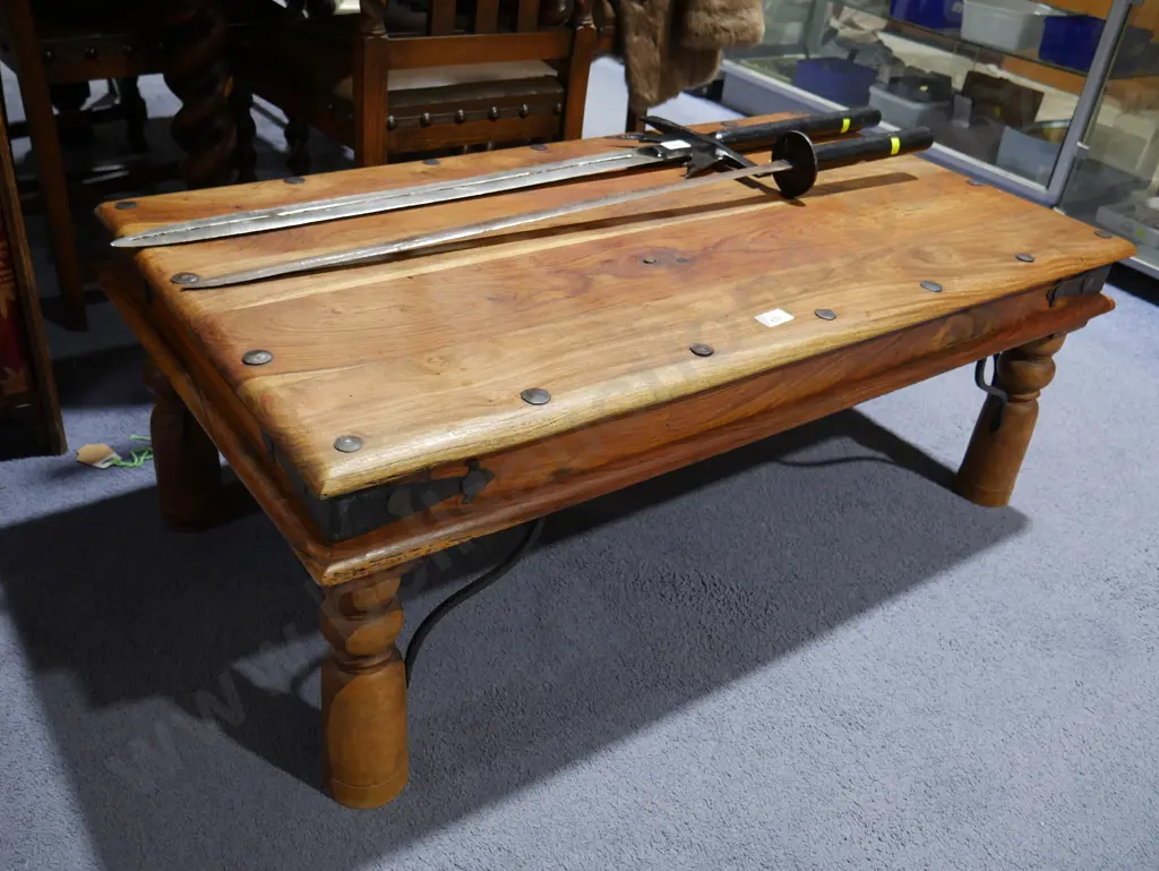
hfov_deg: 59.9
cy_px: 436
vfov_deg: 46.8
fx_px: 1005
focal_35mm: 30
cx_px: 580
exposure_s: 1/60
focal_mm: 15
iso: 500
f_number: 3.6
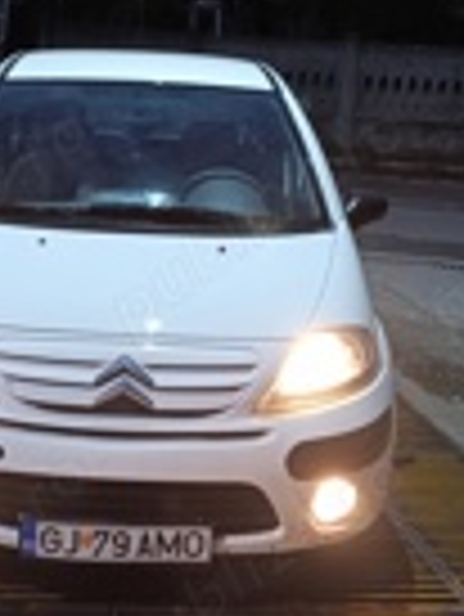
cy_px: 292
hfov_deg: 21.7
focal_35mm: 67
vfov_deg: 28.9
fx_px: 1196
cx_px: 99
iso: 1250
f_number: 1.6
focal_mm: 6.14
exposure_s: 1/33.3
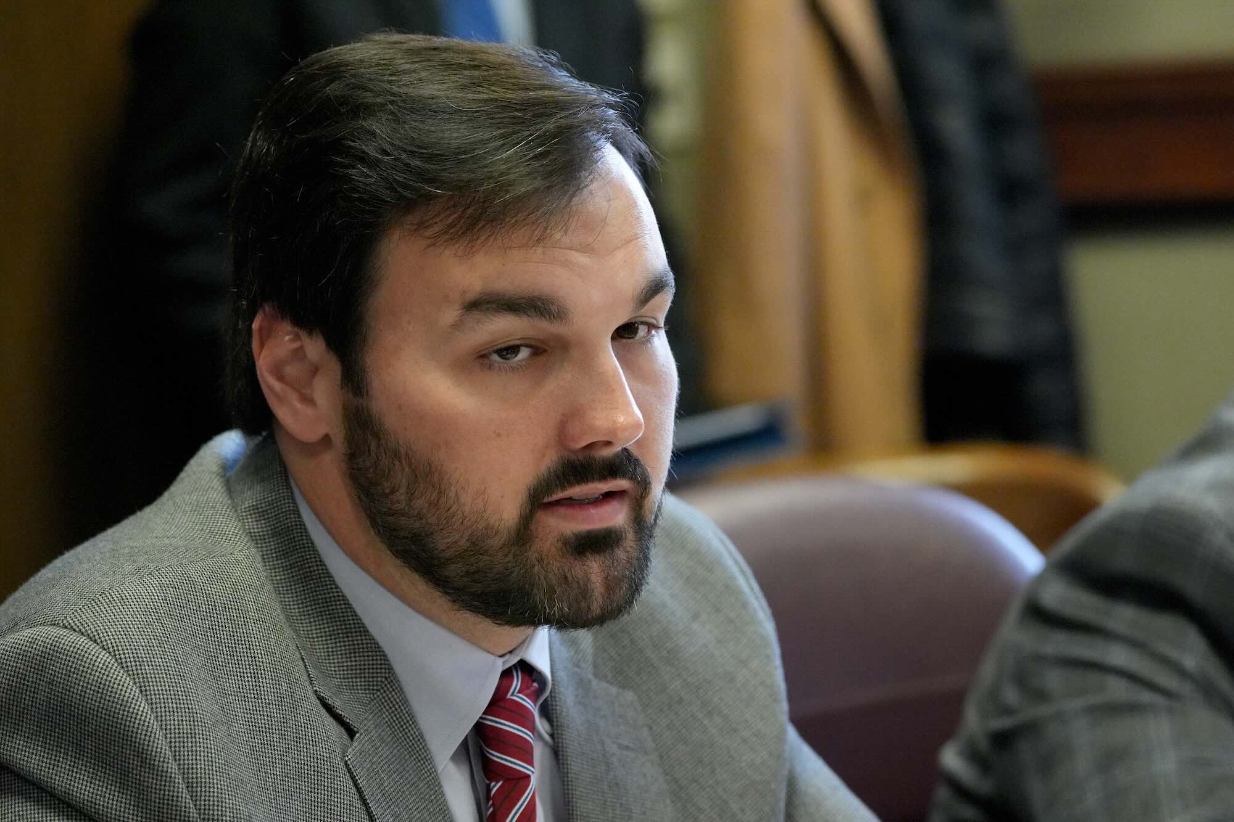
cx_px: 617
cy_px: 411
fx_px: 5347
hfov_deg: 13.2
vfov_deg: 8.8
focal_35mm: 156
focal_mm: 156
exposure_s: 1/400
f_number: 5.6
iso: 10000
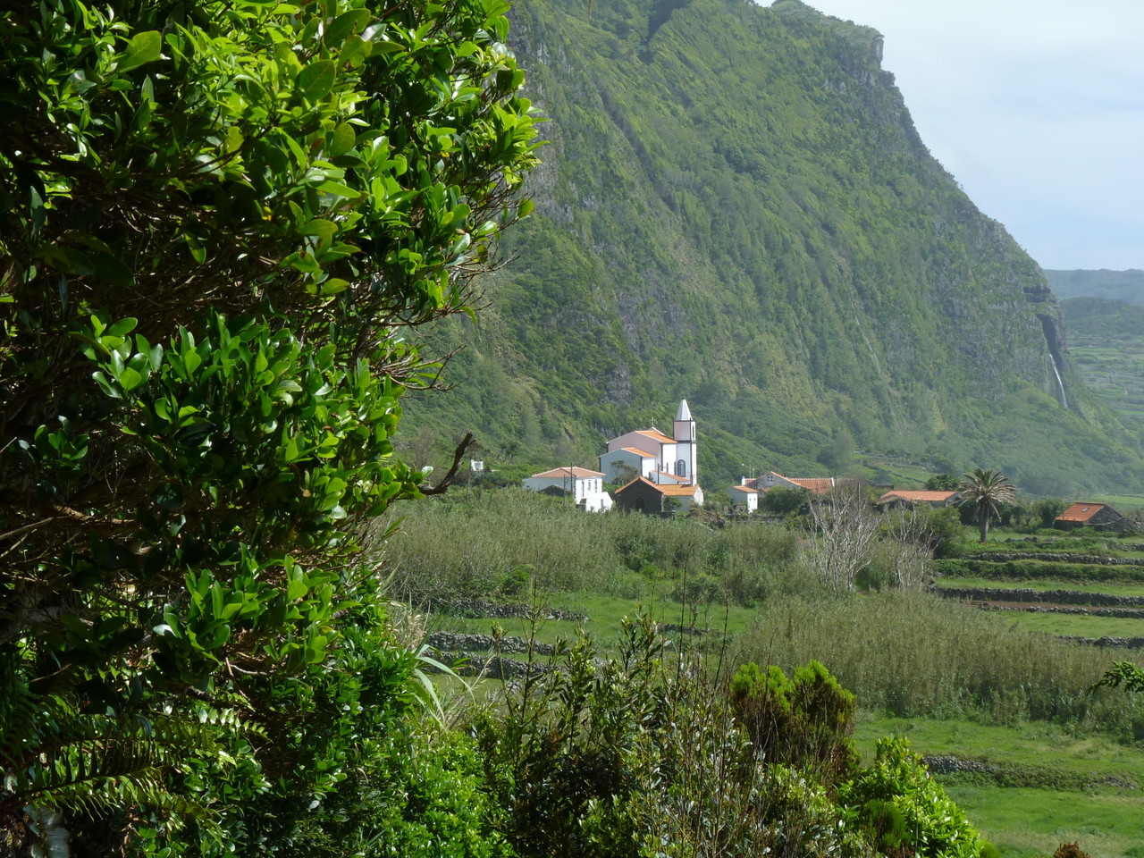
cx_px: 572
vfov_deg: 16.2
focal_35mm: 91
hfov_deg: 21.5
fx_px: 3007
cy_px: 429
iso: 80
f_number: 5.6
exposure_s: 1/250
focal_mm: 16.1
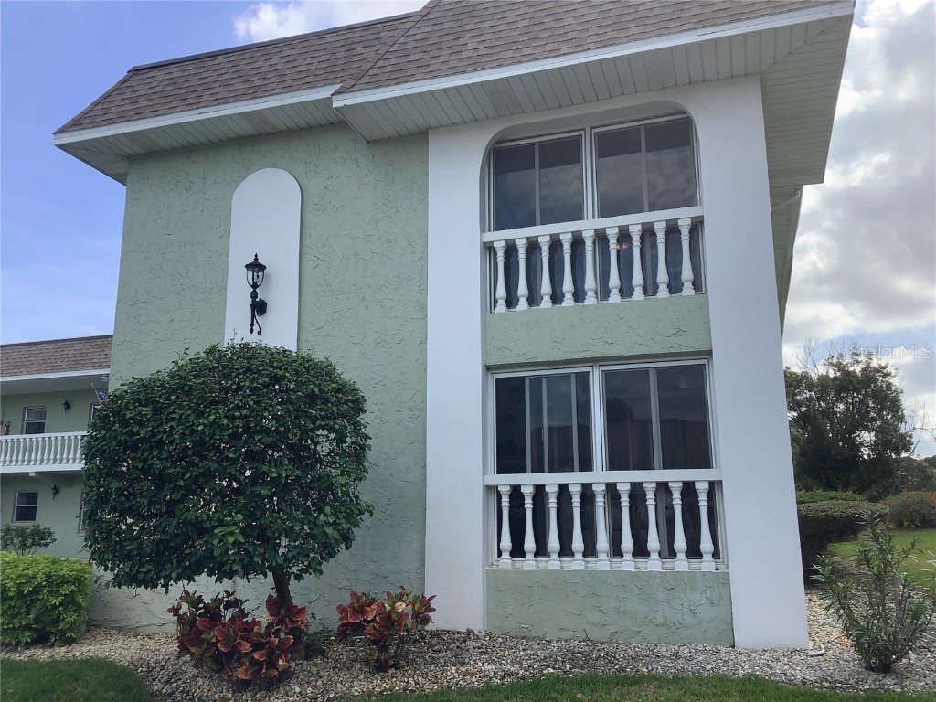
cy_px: 351
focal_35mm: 31
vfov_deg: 45.4
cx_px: 468
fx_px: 838
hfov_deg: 58.4
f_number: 2.4
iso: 25
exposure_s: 1/631
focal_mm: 3.3
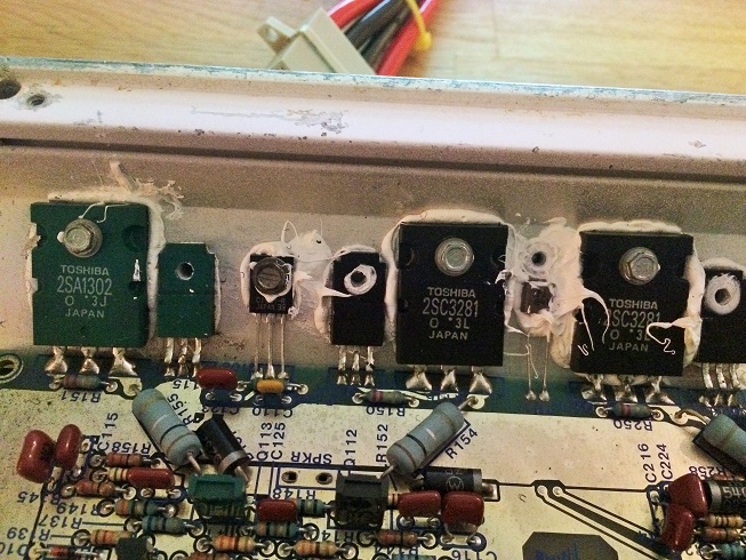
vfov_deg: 48.2
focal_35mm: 29
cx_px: 373
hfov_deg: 61.7
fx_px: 625
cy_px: 280
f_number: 2.2
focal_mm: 4.15
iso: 640
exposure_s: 1/17
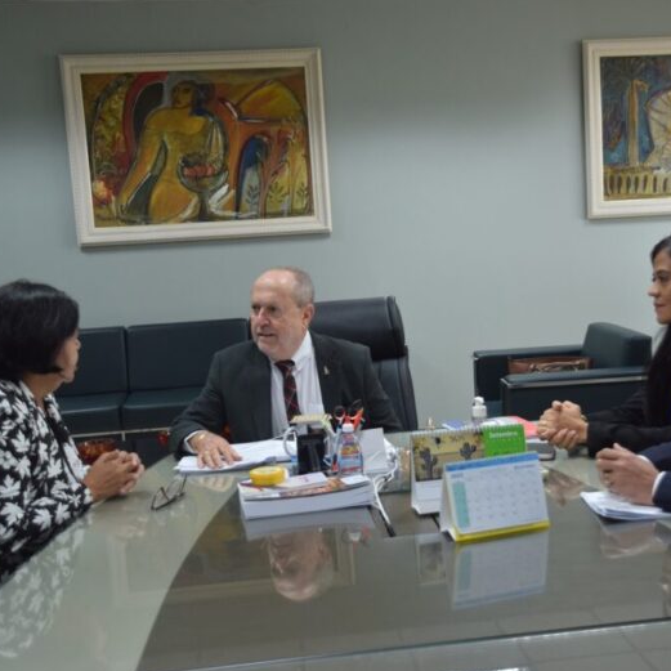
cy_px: 341
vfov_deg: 36.1
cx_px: 415
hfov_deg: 35.9
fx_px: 1031
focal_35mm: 47
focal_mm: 24
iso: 400
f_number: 3.8
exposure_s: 1/60
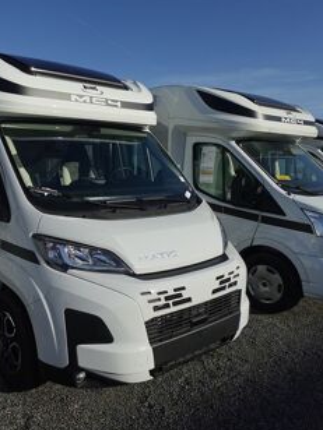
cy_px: 215
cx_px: 101
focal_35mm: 30
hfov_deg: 45.9
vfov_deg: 60.0
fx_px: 373
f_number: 2
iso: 125
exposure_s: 1/8000
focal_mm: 7.6
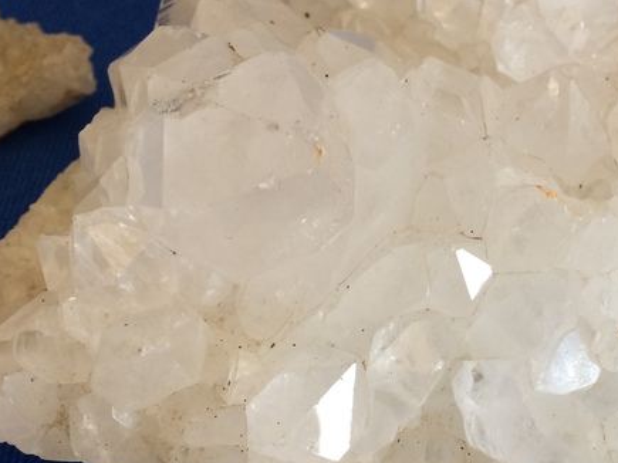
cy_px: 272
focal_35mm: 60
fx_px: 1071
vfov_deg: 24.4
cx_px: 514
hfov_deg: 31.2
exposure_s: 1/40
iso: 40
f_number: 2.2
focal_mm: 4.15
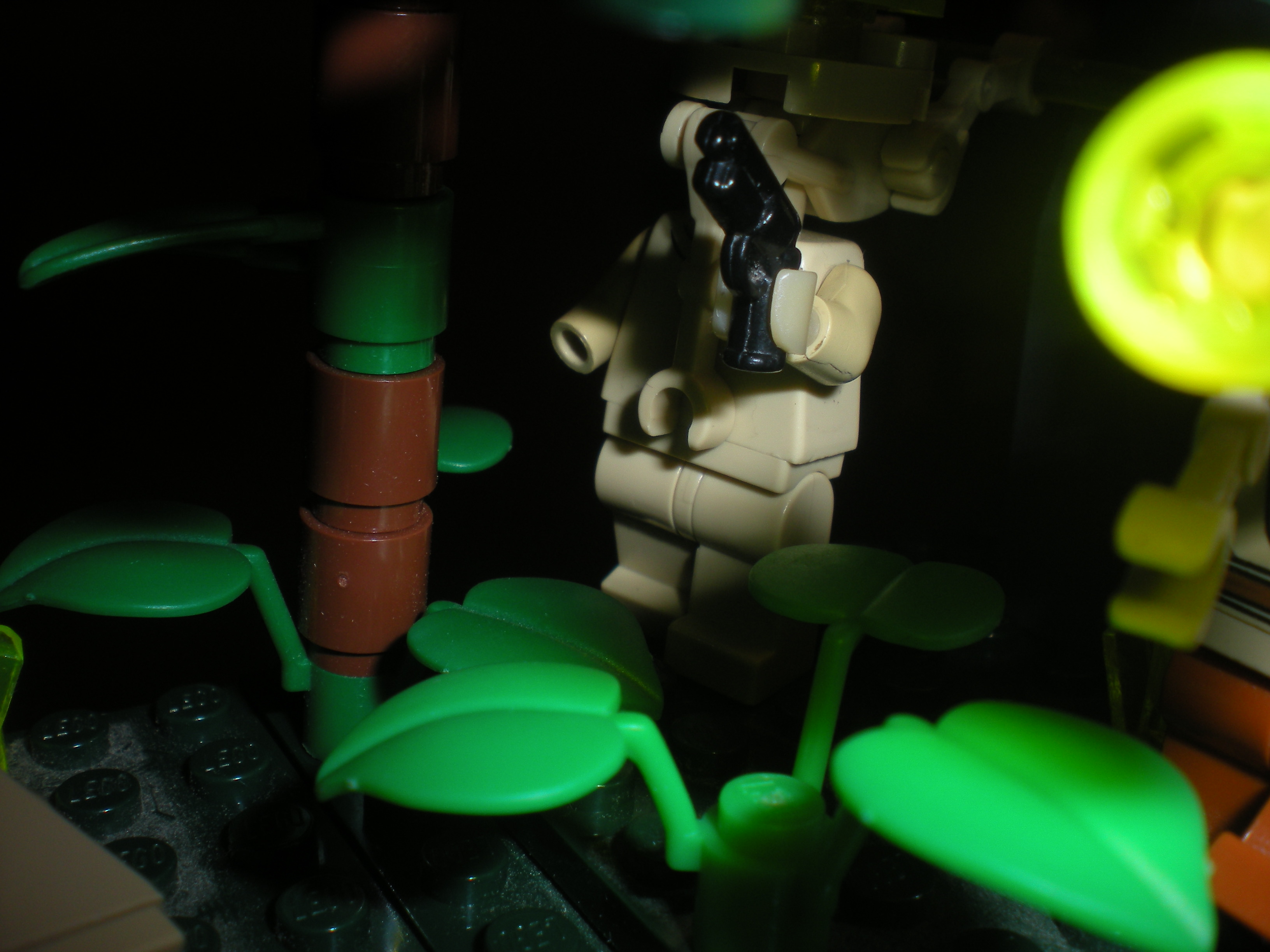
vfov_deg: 37.7
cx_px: 635
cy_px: 476
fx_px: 1394
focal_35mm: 38
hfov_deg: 49.0
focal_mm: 6.3
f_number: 4.6
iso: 64
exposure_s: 1/60
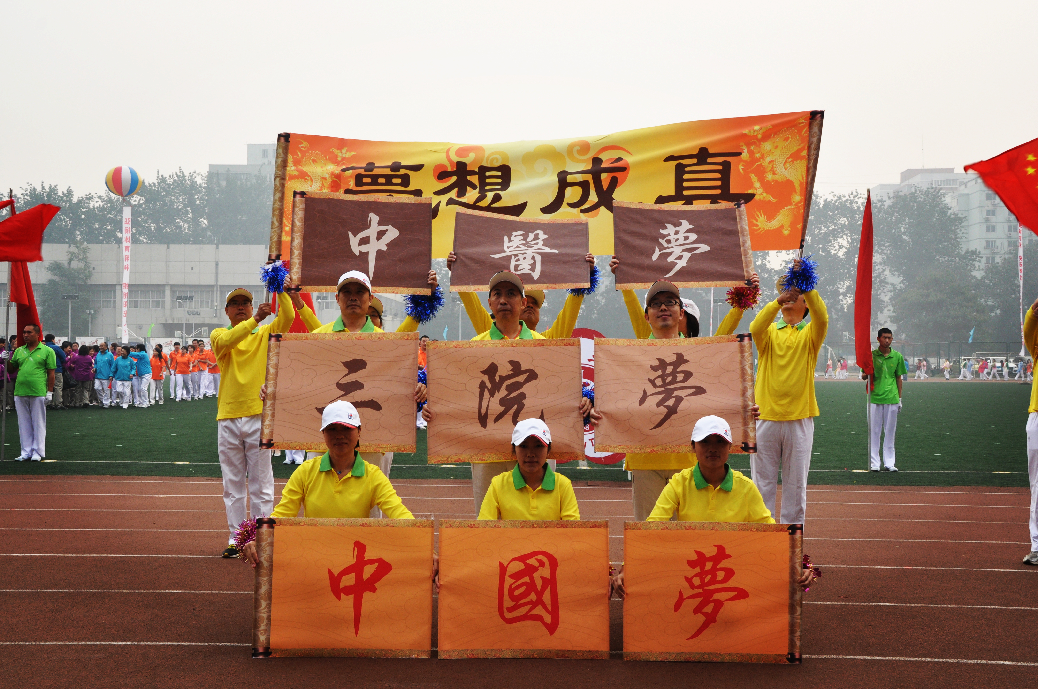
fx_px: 1253
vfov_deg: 30.8
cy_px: 344
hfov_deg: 45.0
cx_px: 519
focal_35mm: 44
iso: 400
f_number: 11
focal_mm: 29
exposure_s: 1/125
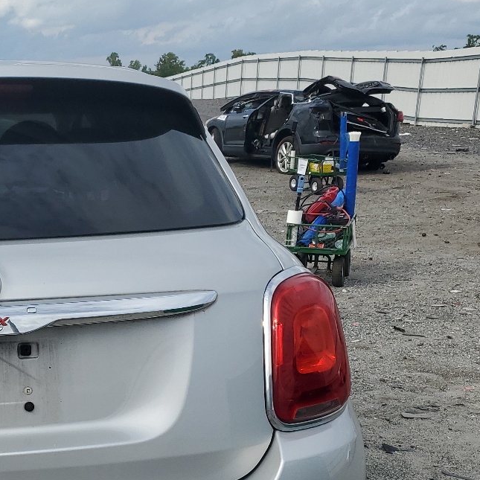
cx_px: -25
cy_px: 391
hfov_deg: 27.8
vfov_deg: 29.3
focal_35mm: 57
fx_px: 894
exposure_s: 1/3333
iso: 50
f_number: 1.5
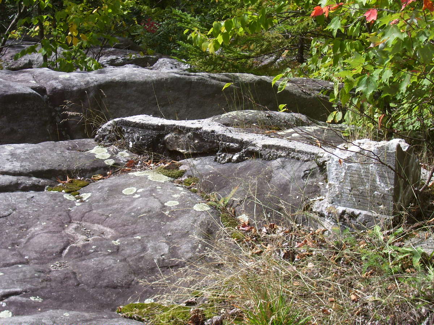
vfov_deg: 22.3
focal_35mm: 66
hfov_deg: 29.4
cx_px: 217
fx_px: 827
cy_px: 162
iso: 80
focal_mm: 10.8
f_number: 3.6
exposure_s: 1/500
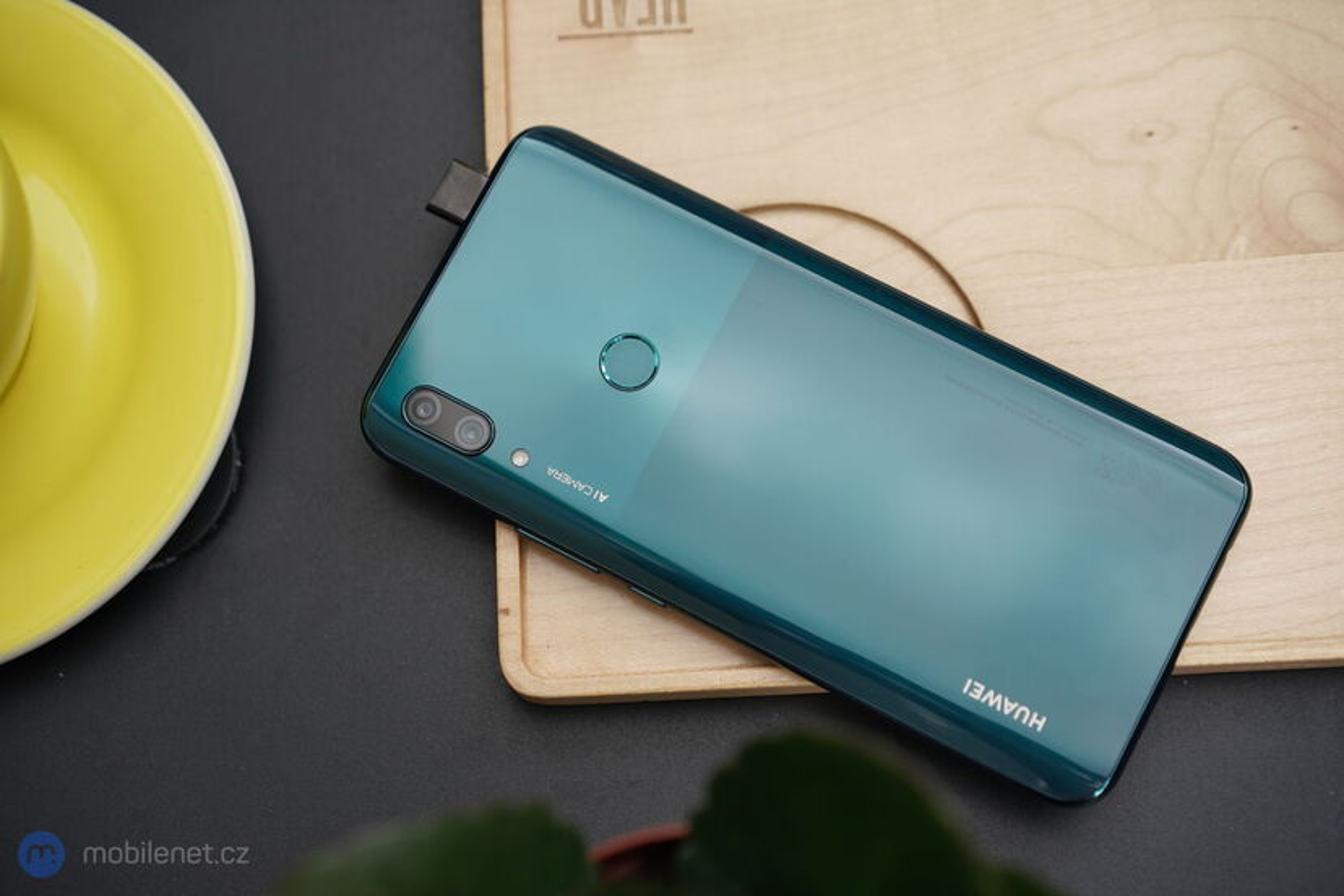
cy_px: 448
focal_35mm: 55
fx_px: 2053
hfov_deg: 36.2
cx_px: 672
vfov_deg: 24.6
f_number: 3.5
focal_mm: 55
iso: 100
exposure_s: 1/100
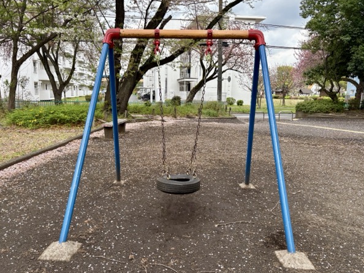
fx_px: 295
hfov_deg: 63.4
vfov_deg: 49.8
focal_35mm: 28
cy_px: 140
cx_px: 176
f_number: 1.6
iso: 50
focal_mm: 5.96
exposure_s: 1/309
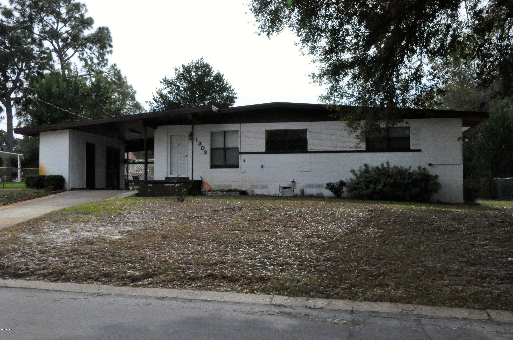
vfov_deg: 34.1
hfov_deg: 49.6
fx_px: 555
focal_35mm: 39
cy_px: 170
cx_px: 256
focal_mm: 26
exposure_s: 1/1000
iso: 6400
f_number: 25
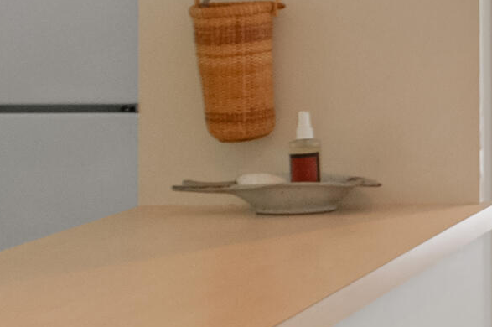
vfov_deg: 9.9
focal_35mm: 138
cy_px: 154
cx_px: 1017
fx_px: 1884
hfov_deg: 12.8
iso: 320
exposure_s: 1/25
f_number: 9
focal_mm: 18
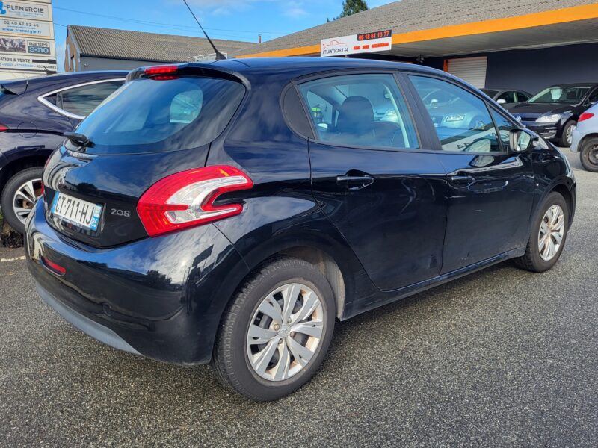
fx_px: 449
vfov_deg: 53.1
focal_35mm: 26
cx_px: 299
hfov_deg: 67.3
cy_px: 224
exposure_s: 1/667
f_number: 1.8
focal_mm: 5.4
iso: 40
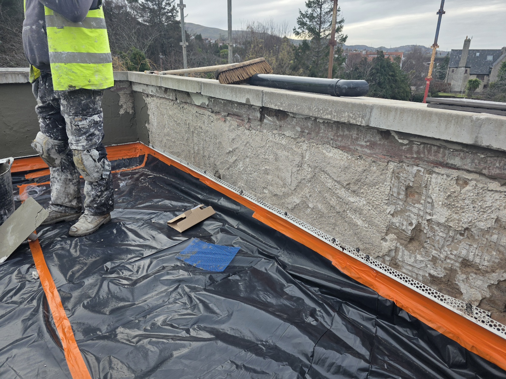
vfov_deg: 58.9
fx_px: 336
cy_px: 190
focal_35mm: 23
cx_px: 253
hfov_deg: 73.9
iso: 50
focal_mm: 6.3
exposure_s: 1/370
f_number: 1.7
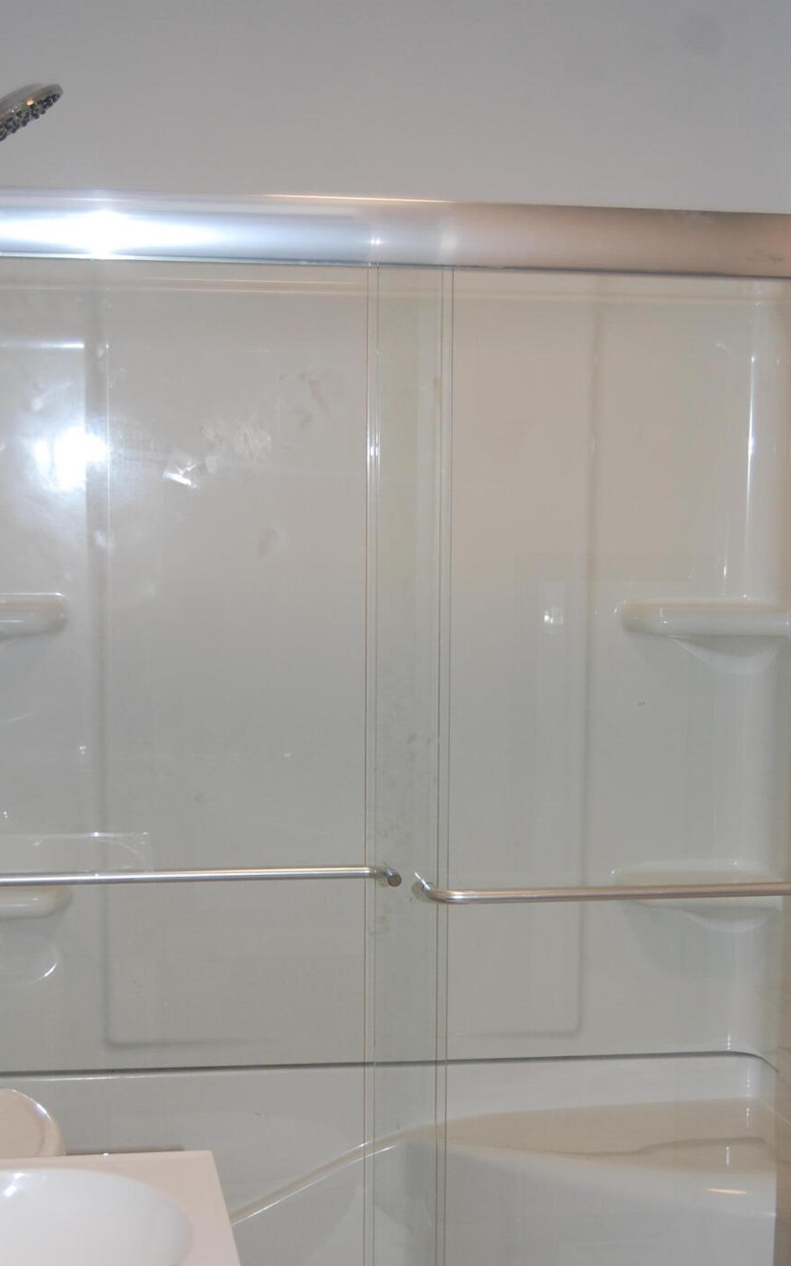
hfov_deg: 19.7
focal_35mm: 66
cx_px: 455
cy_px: 831
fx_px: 2278
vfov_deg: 30.9
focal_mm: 30
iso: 200
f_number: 4.2
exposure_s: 1/60
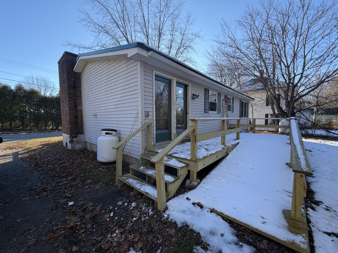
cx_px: 169
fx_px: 137
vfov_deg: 85.7
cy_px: 126
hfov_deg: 102.1
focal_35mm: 14
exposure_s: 1/502
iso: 50
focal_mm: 2.22
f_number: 2.2
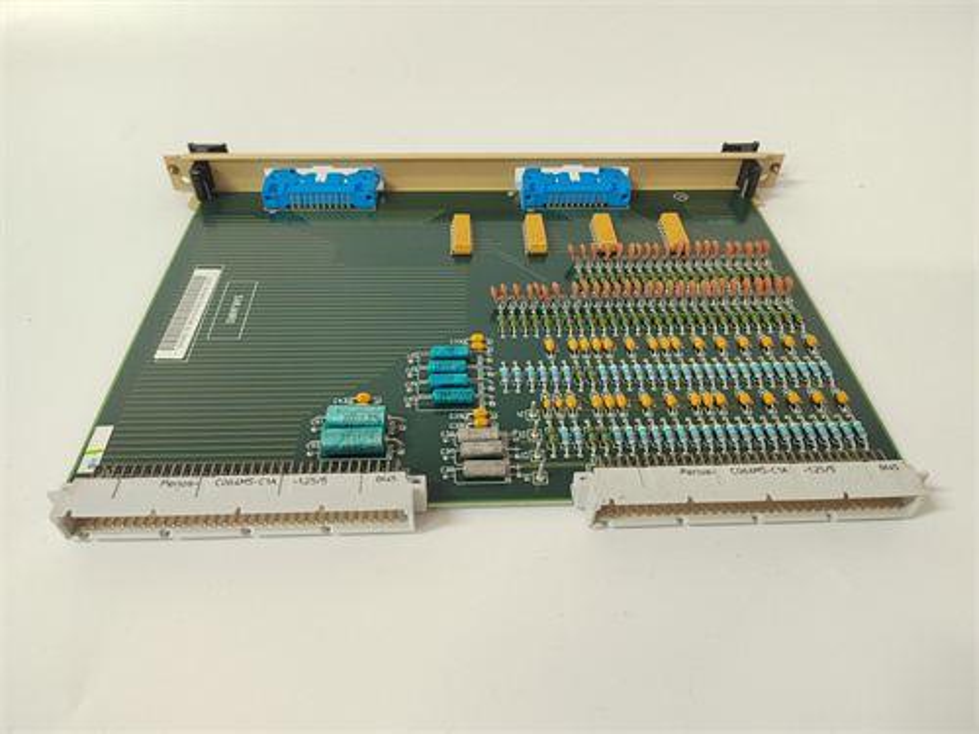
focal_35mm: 23
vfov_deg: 58.9
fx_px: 650
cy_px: 367
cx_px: 490
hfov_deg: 73.9
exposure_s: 1/50
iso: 1550
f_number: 1.9
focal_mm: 5.52
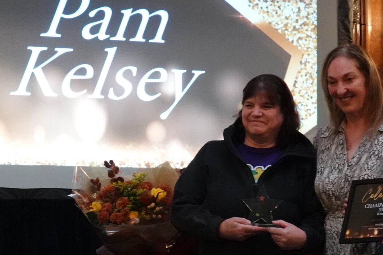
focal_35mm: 173
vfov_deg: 7.9
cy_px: 144
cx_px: 271
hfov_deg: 11.9
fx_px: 1841
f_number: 3.5
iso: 3200
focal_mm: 25.61
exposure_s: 1/60
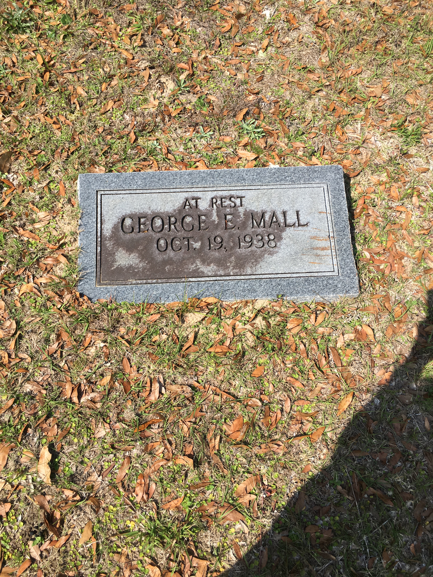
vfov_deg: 61.7
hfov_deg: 48.2
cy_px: 288
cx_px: 216
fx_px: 484
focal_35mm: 29
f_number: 2.2
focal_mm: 4.15
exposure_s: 1/1148
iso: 25
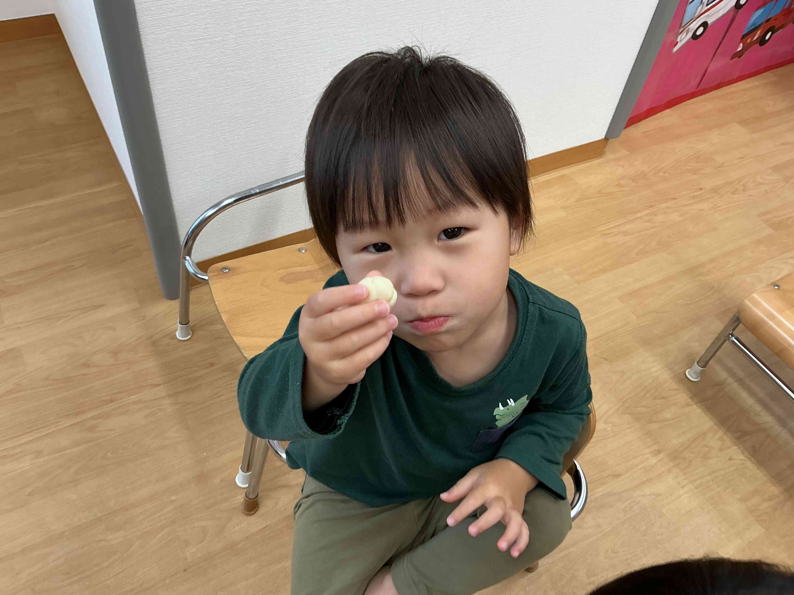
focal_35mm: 29
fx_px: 665
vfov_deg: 48.2
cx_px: 397
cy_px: 298
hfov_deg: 61.7
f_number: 1.8
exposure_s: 1/60
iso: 50
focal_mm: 3
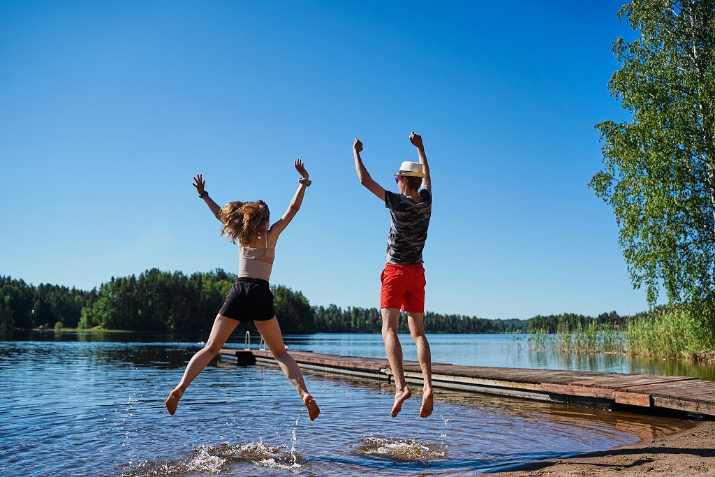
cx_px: 358
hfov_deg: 65.5
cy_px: 238
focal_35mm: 28
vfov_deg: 46.4
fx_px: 556
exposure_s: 1/3200
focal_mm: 28
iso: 100
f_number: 2.8
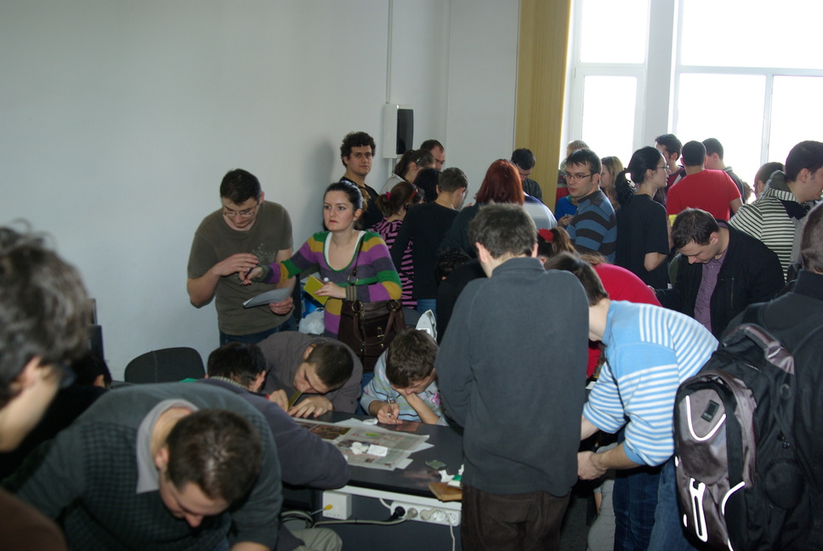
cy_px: 276
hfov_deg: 46.3
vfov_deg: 32.0
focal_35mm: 42
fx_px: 961
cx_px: 412
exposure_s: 1/50
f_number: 4
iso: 250
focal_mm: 28
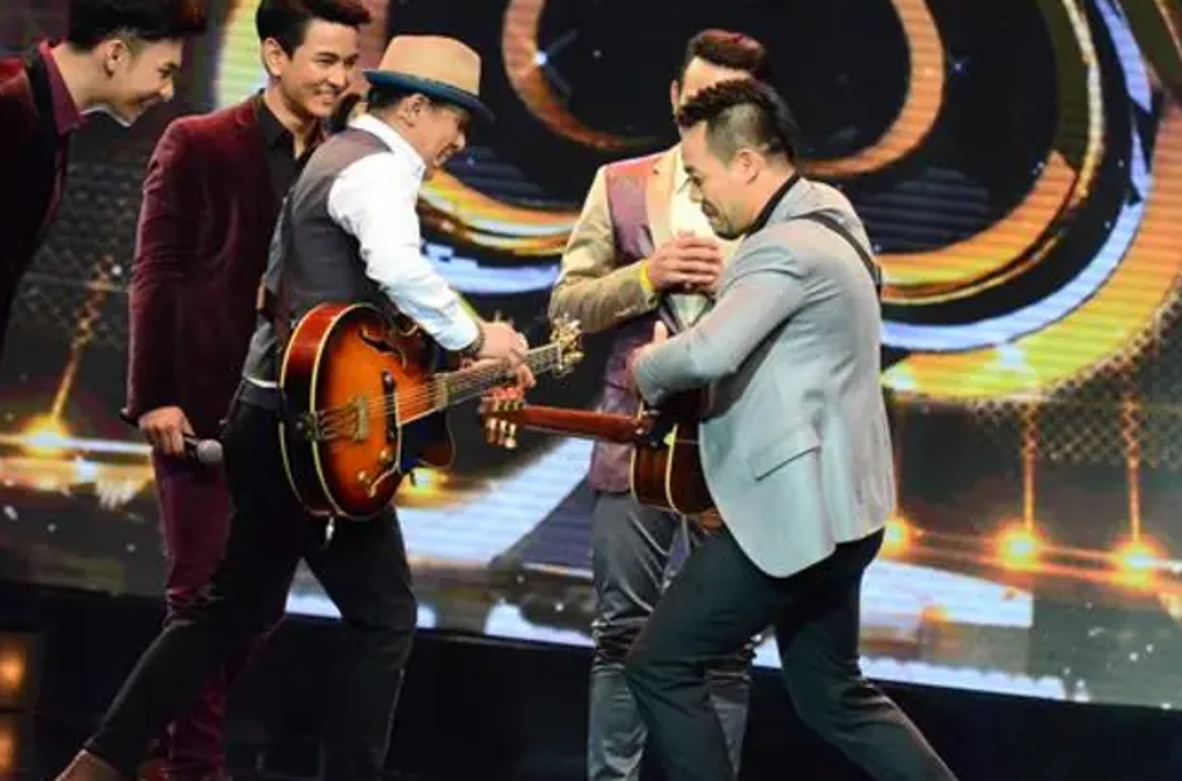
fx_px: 7237
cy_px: 384
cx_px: 505
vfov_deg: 6.2
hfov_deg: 9.3
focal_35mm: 221
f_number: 3.5
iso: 6400
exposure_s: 1/1250
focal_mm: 122
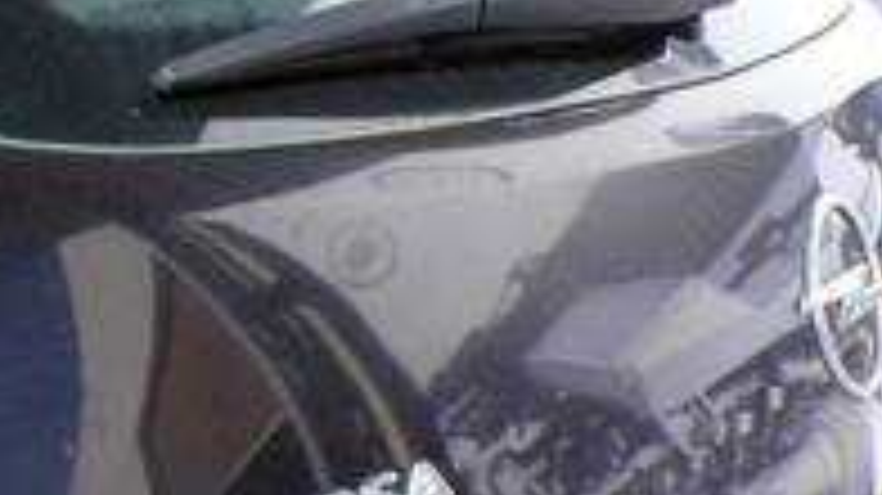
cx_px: -184
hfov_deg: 28.5
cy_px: 446
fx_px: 1496
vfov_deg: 18.5
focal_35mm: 64
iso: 100
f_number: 5.8
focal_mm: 4.3
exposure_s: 1/200
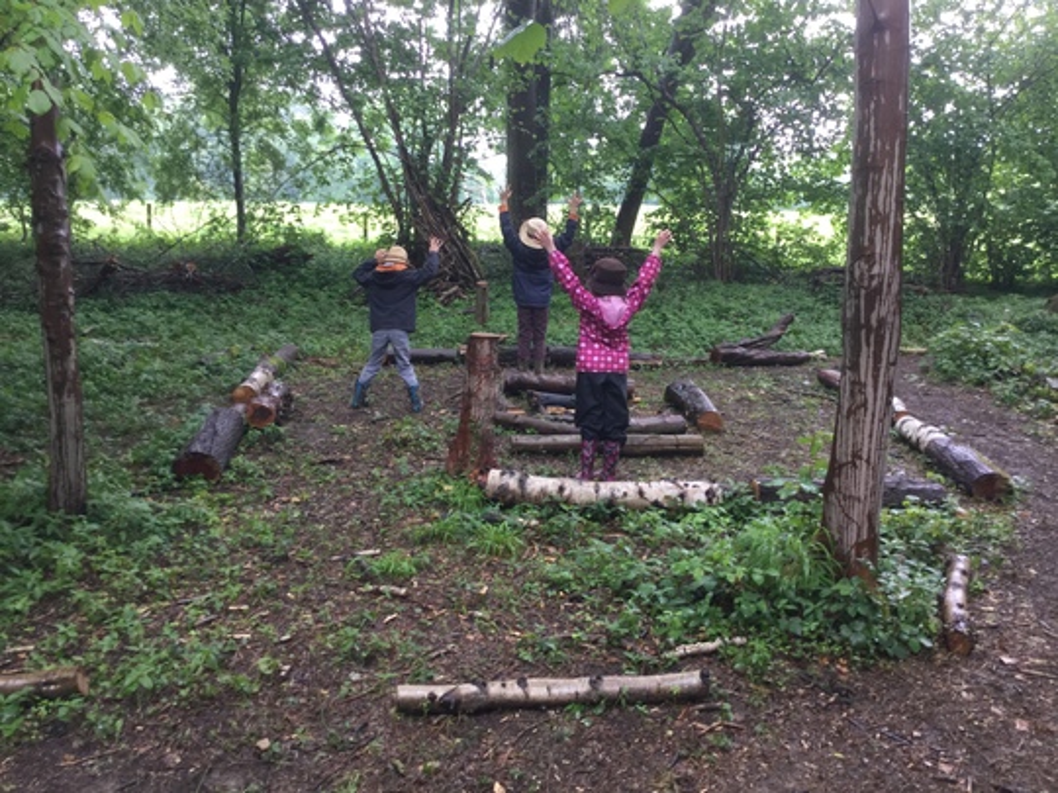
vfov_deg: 45.4
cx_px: 529
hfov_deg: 58.4
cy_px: 396
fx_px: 947
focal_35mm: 31
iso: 50
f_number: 2.4
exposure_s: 1/30
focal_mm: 3.3
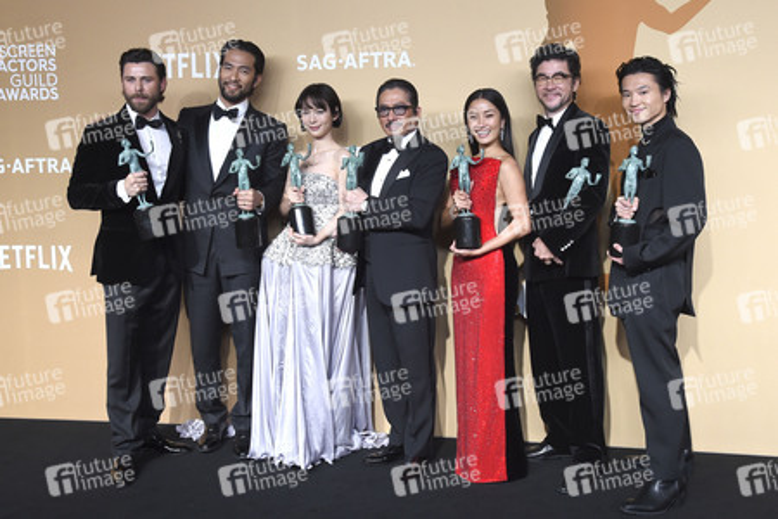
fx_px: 821
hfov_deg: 50.7
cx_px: 389
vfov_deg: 35.1
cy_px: 260
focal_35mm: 38
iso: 2500
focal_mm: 38
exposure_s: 1/250
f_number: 7.1
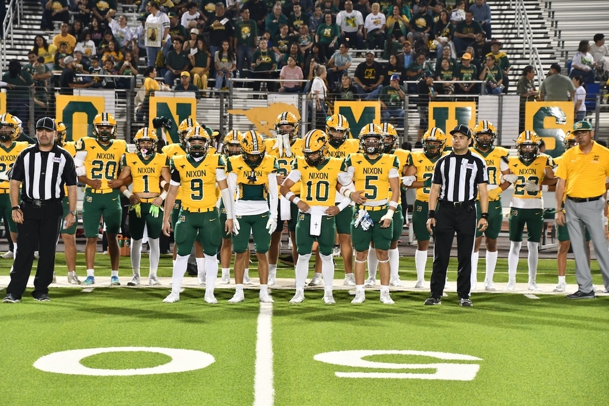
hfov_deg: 17.1
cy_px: 203
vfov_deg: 11.4
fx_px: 2029
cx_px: 304
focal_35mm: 120
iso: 1000
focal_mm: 80
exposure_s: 1/60
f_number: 5.6
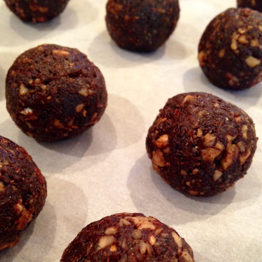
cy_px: 169
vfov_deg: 37.2
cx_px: 131
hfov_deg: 37.6
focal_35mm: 45
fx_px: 385
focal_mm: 4.12
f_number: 2.4
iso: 250
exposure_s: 1/20
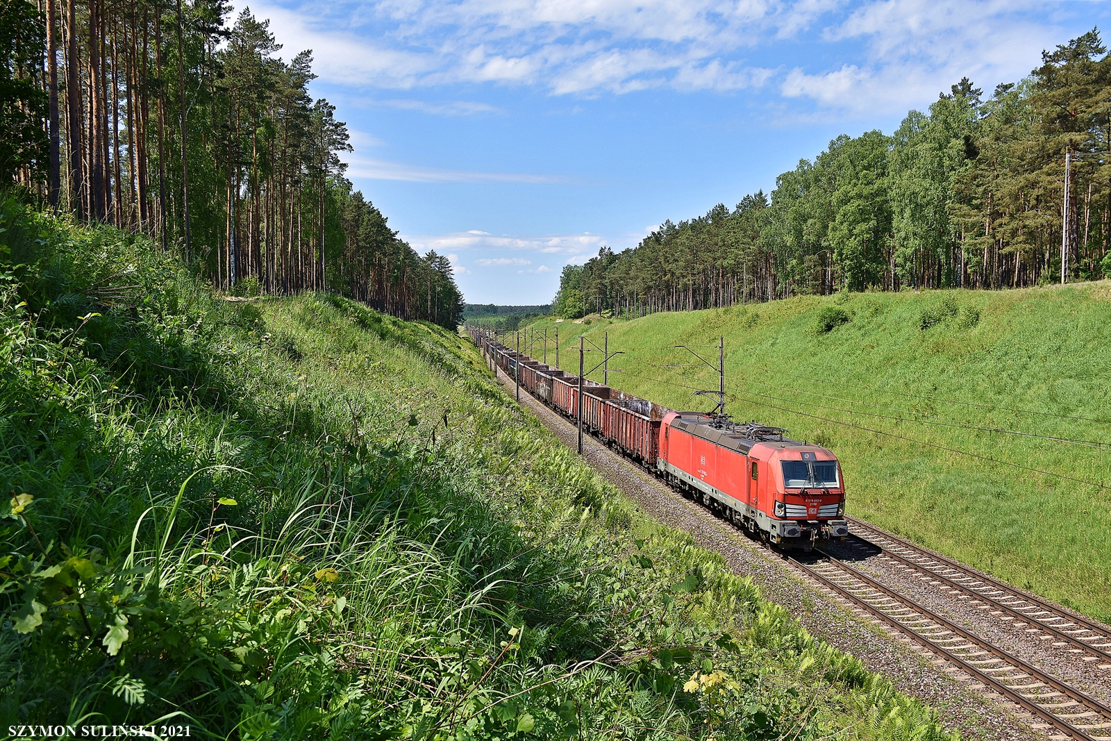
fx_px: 1018
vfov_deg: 40.0
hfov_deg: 57.2
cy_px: 370
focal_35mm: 33
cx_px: 556
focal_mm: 22
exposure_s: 1/400
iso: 100
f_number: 5.6
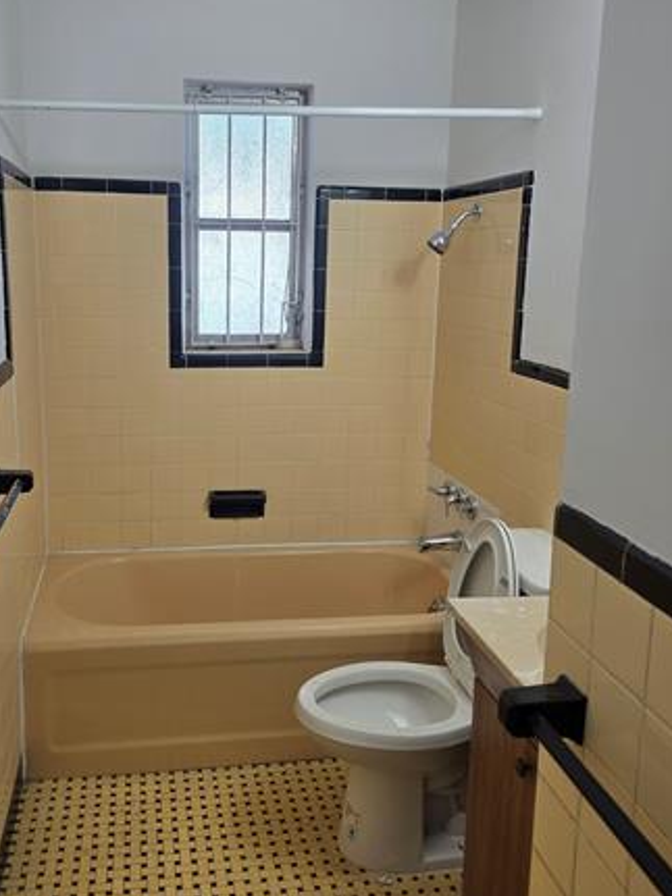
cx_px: 252
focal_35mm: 32
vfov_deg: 56.8
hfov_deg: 43.8
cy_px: 412
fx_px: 829
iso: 64
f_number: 1.7
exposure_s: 1/120
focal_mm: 6.3
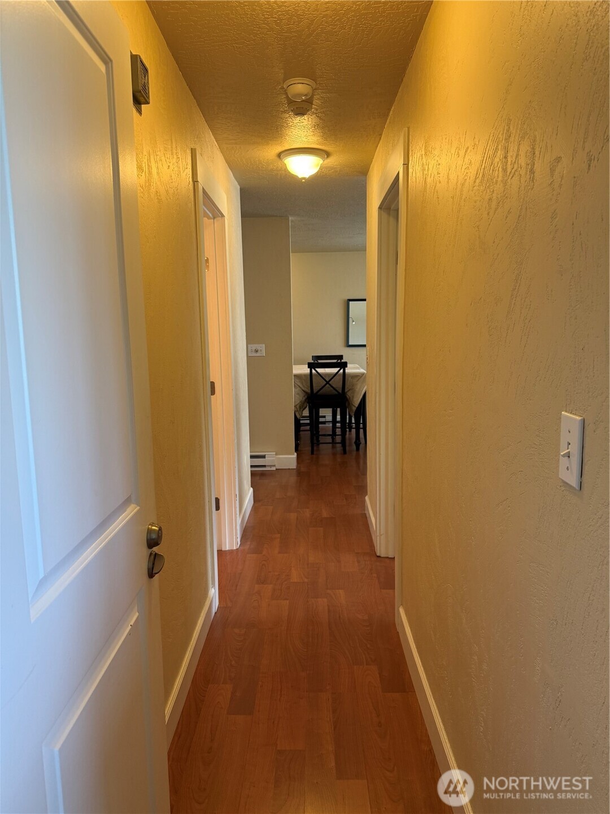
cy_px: 407
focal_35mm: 24
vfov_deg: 71.6
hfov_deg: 56.8
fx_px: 564
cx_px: 305
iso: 200
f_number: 1.78
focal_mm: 6.76
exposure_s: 1/120
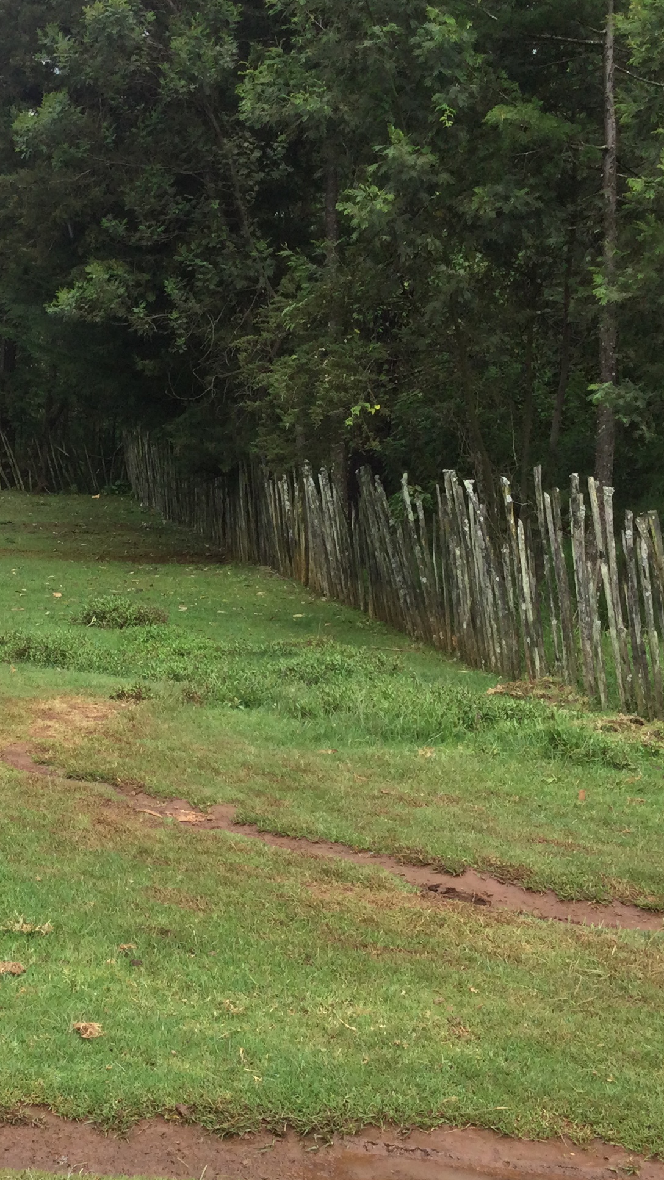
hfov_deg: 20.7
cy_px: 605
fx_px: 1784
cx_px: 73
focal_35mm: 57
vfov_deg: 36.6
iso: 25
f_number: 2.4
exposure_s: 1/550
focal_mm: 3.3
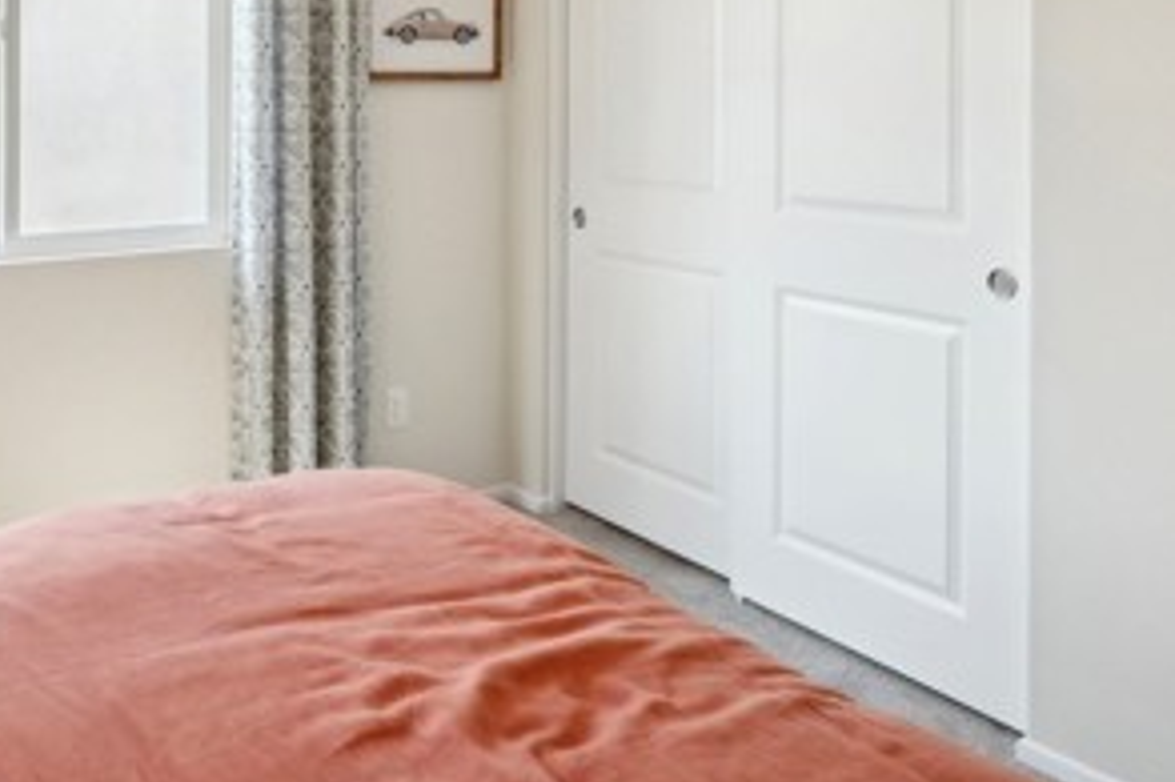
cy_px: 104
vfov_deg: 35.9
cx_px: 393
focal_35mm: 35
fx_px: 1142
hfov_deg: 53.4
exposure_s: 1/60
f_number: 8
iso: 400
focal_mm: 16
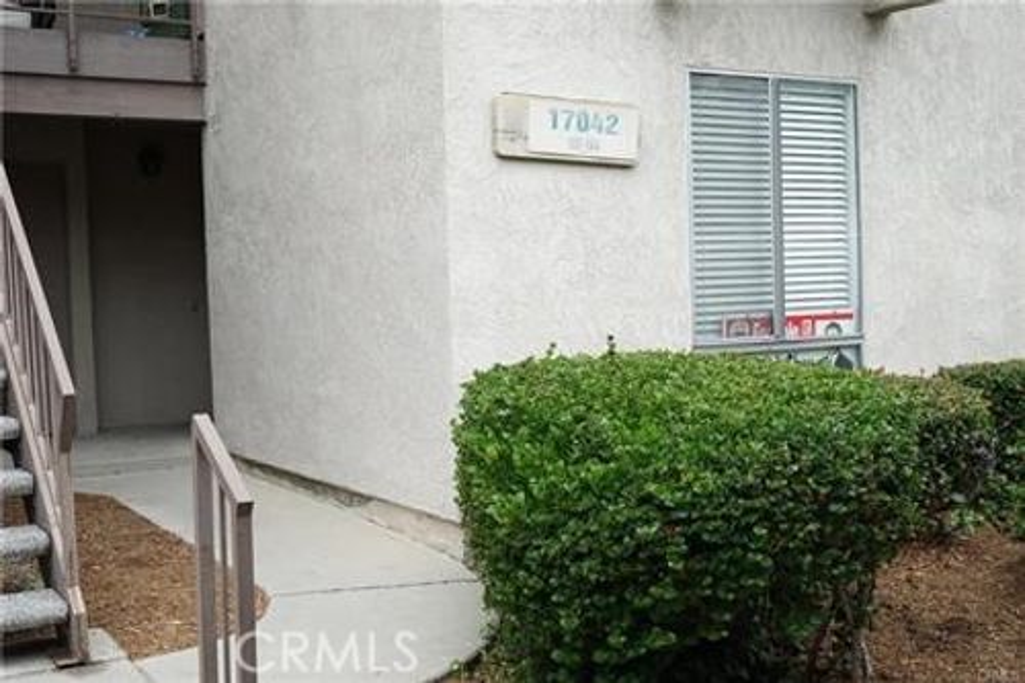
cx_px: 512
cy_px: 342
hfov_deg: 46.4
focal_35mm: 42
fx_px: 1195
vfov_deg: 31.9
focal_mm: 42
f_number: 7.1
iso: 100
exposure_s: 1/40
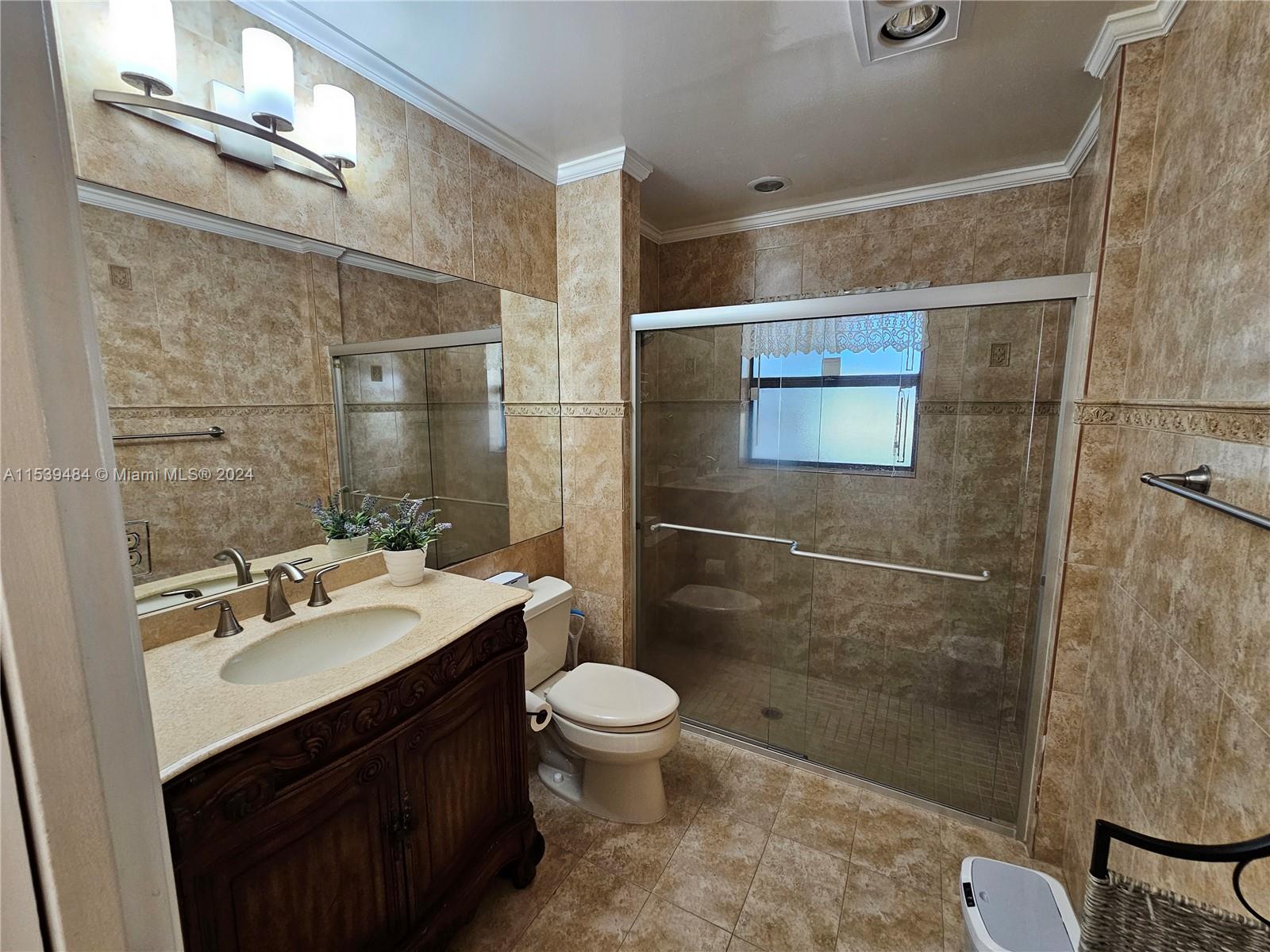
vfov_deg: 89.9
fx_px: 477
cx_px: 635
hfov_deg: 106.2
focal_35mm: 13
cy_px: 476
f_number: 2.2
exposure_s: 1/60
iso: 200
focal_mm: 2.2
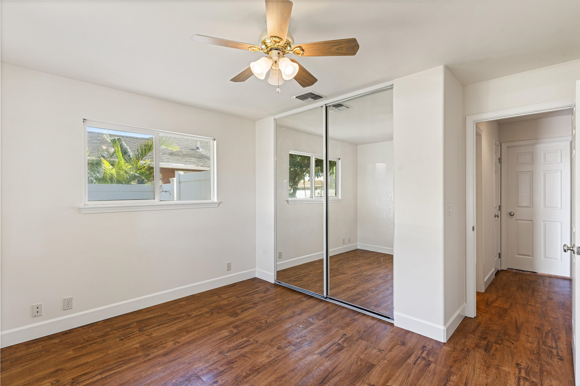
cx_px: 290
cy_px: 193
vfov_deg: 70.4
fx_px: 274
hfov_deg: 93.3
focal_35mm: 17
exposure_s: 1/200
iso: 100
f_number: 8
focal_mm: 17
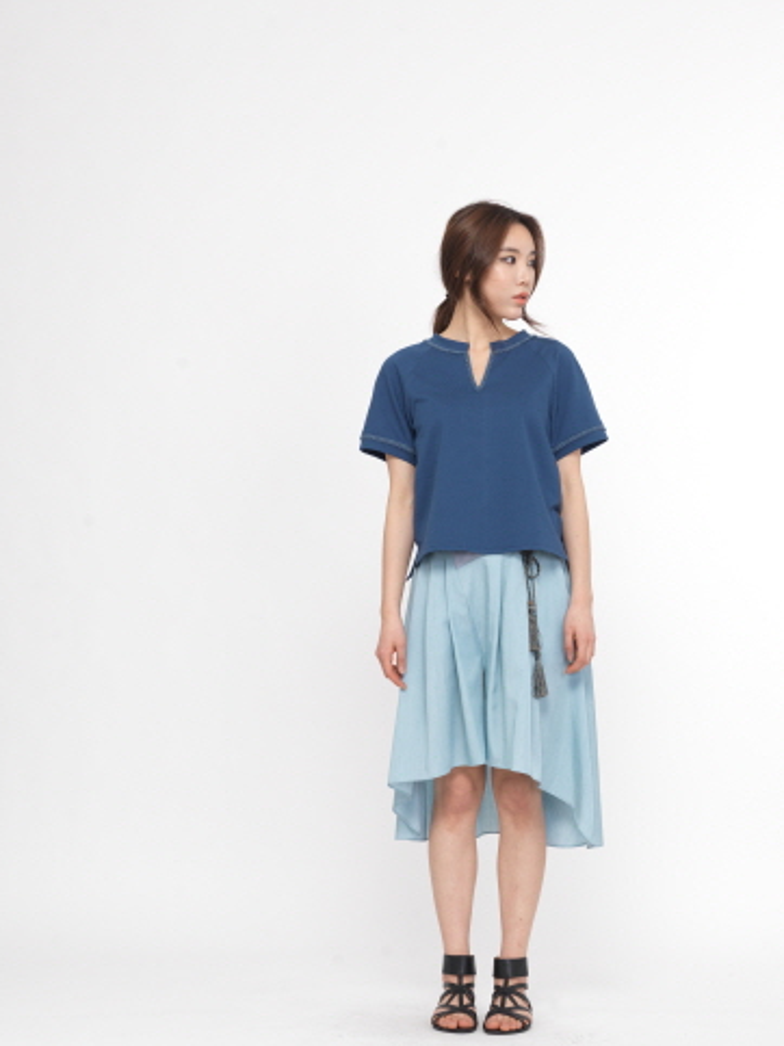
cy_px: 435
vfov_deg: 25.3
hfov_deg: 19.1
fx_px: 2326
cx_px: 470
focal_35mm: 77
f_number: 9
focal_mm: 80
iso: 100
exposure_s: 1/250
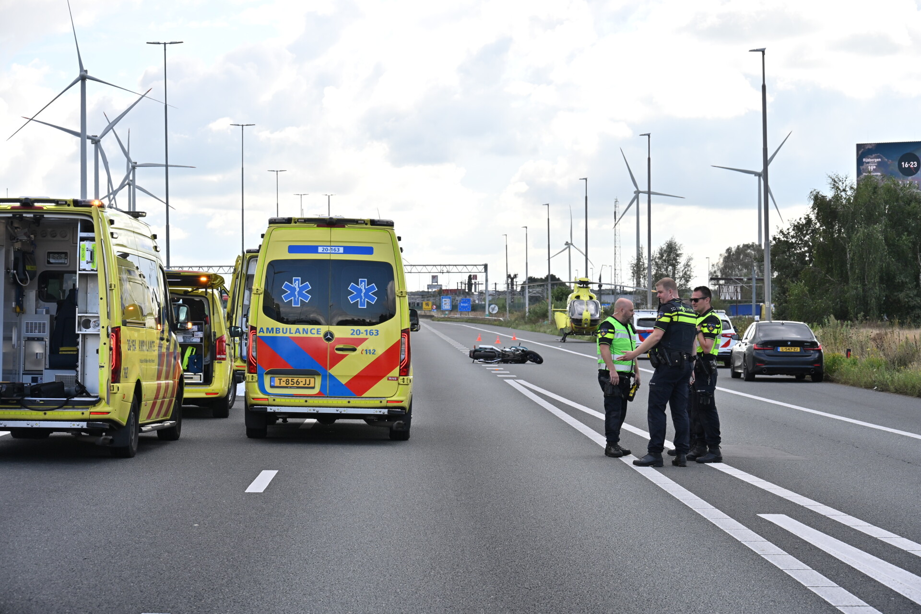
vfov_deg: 14.0
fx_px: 2507
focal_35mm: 98
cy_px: 307
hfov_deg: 20.8
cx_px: 460
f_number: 11
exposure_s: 1/200
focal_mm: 98
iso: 250
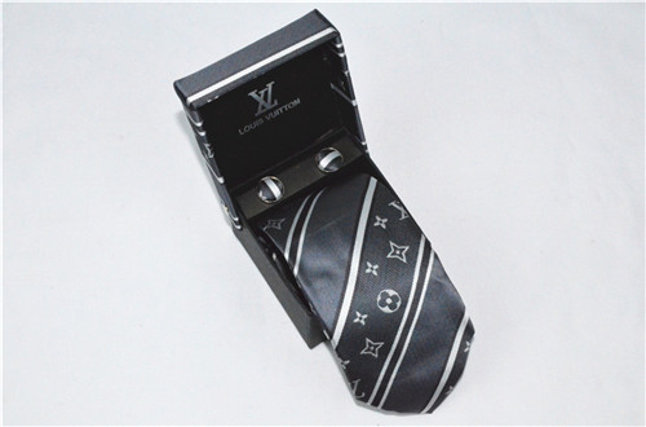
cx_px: 323
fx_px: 1127
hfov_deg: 32.0
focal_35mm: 63
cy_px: 214
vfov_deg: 21.4
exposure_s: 1/250
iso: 6400
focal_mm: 42
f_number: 29
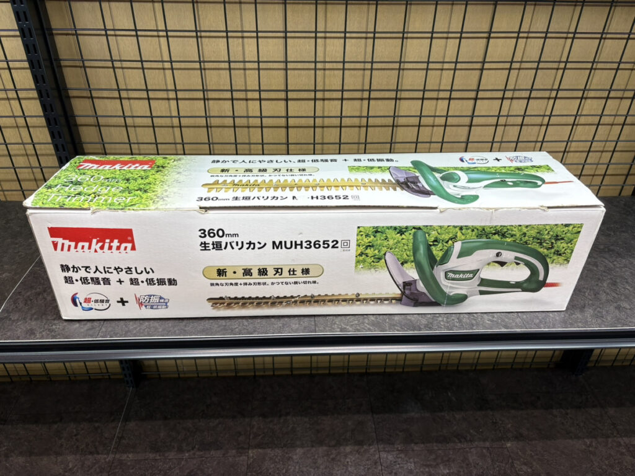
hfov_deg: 67.3
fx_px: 477
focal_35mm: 26
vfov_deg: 53.1
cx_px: 318
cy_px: 238
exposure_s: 1/122
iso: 64
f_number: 1.6
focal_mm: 5.96
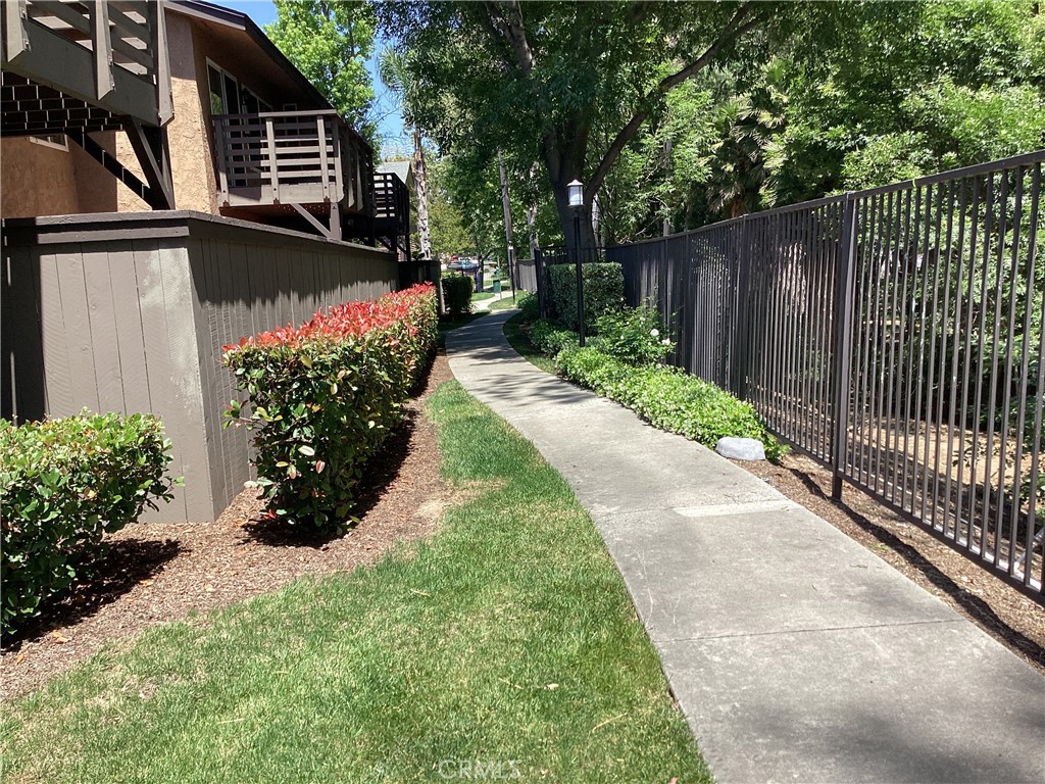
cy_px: 392
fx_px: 936
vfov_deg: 45.4
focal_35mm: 31
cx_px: 522
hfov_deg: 58.4
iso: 25
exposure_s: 1/631
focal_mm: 3.3
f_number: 2.4
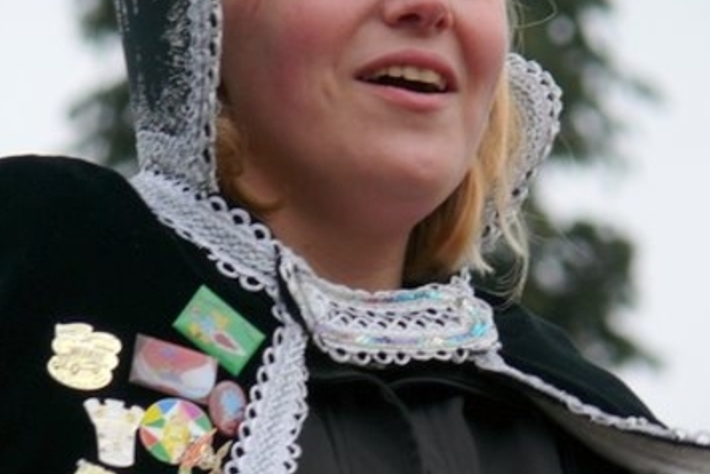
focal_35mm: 495
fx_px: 9765
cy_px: 140
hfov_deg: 4.2
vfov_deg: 2.8
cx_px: 416
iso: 100
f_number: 4
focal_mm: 74.6
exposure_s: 1/125
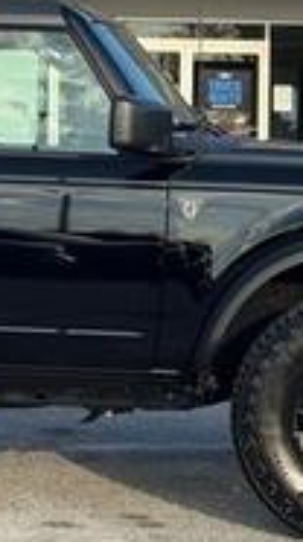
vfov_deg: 15.1
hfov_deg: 8.5
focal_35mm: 142
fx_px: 2037
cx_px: -3
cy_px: 143
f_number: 1.78
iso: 64
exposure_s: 1/1458
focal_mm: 6.76
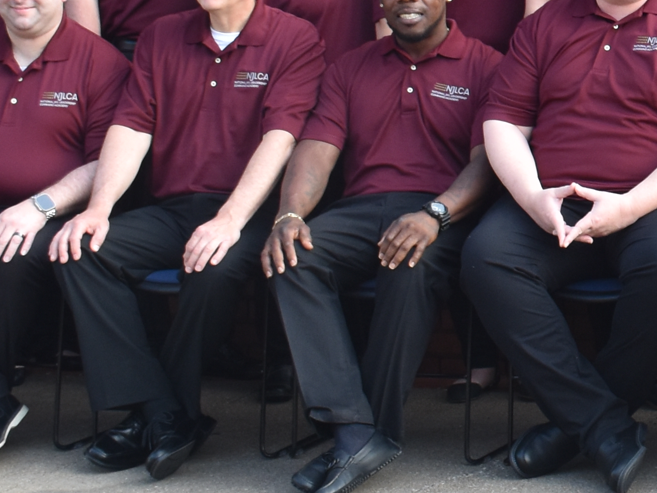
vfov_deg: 11.2
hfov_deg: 14.1
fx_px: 2487
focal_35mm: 131
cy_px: -28
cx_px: 978
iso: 400
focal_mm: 20
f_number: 5.6
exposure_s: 1/125
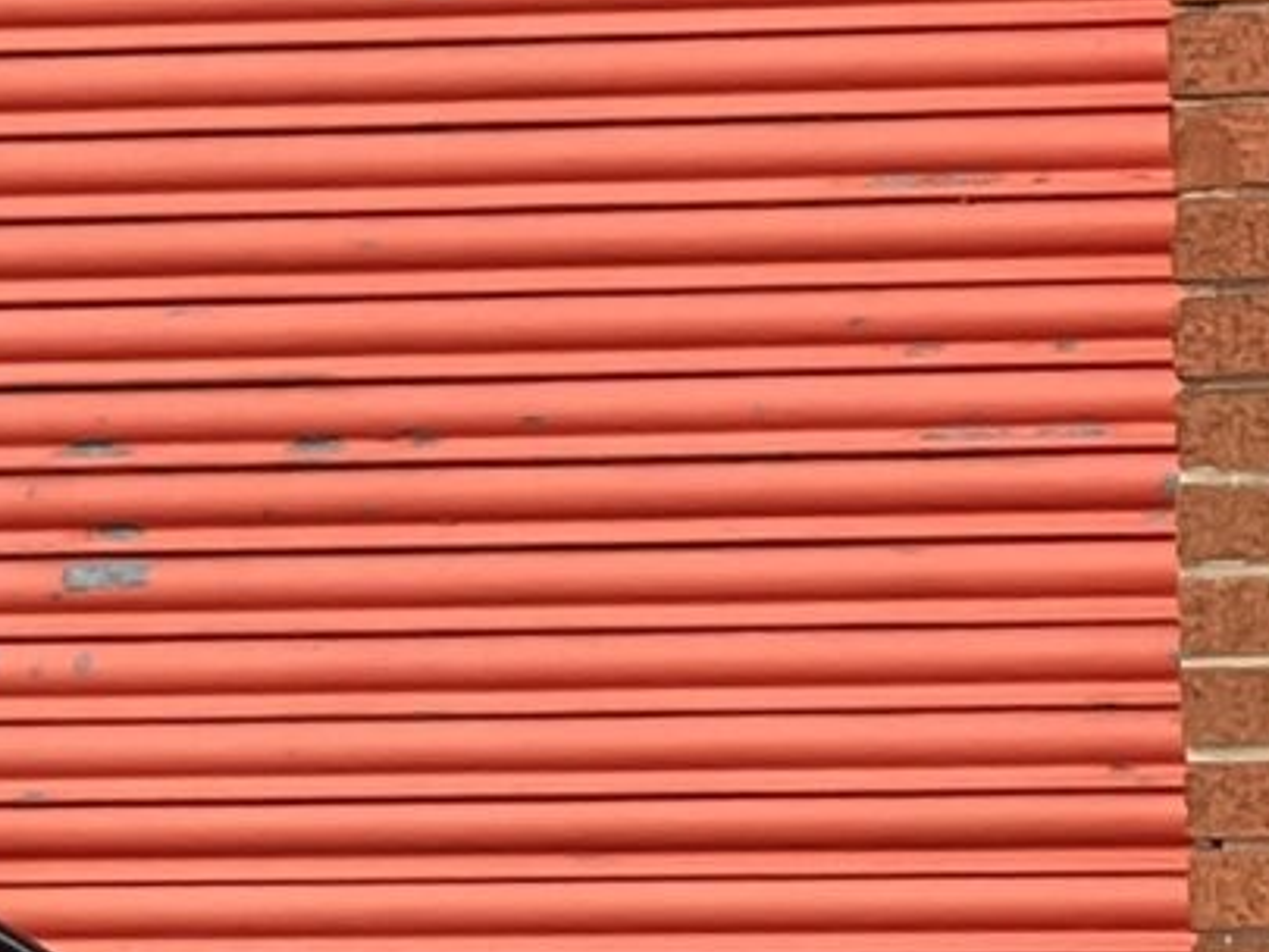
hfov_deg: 4.0
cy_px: 501
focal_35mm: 487
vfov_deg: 3.1
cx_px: -1090
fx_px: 17858
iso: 32
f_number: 2.8
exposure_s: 1/222
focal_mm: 9
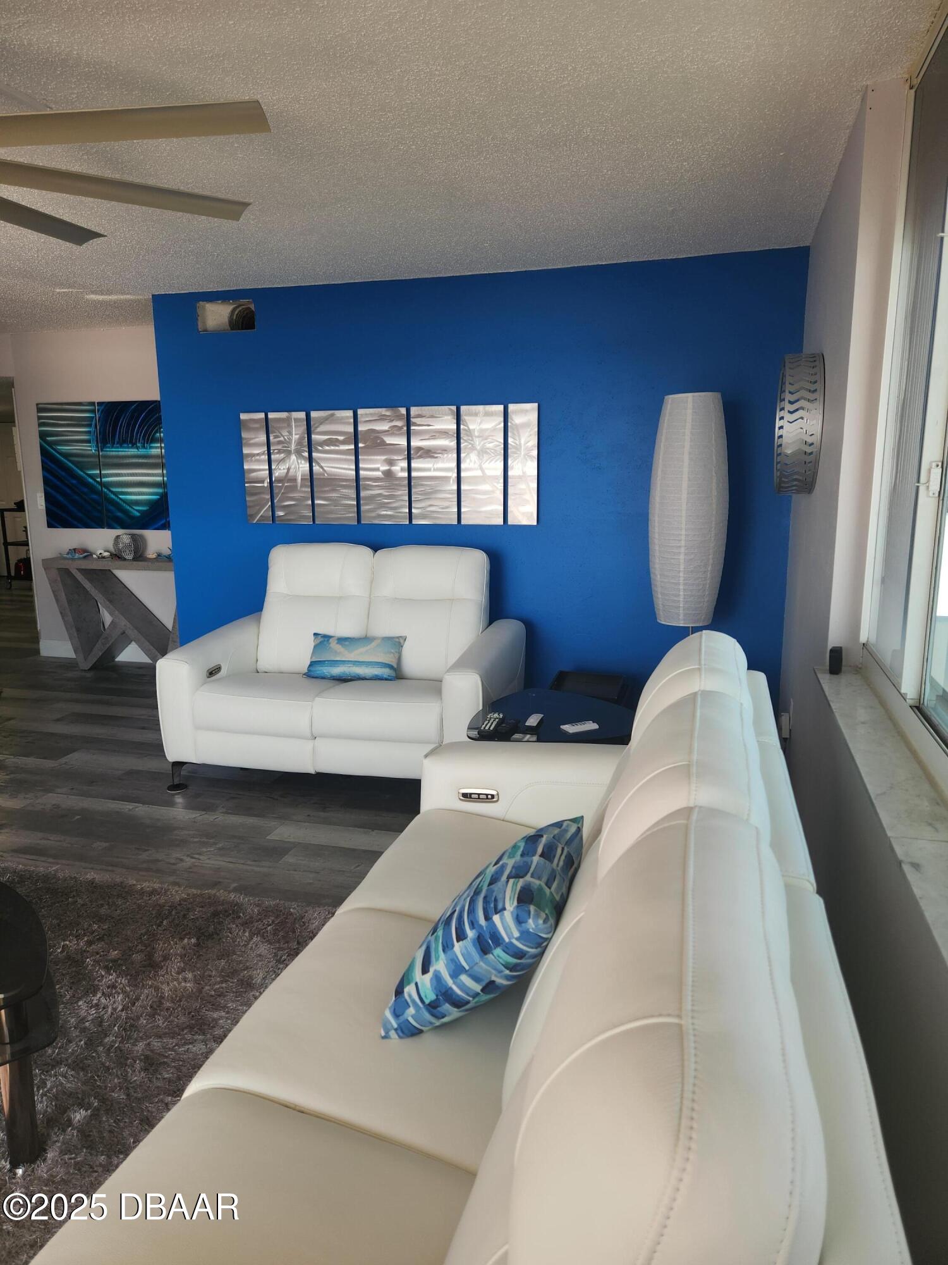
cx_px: 474
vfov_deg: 73.9
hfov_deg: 58.9
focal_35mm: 23
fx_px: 840
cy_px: 632
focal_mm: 5.4
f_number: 1.8
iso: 50
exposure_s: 1/180
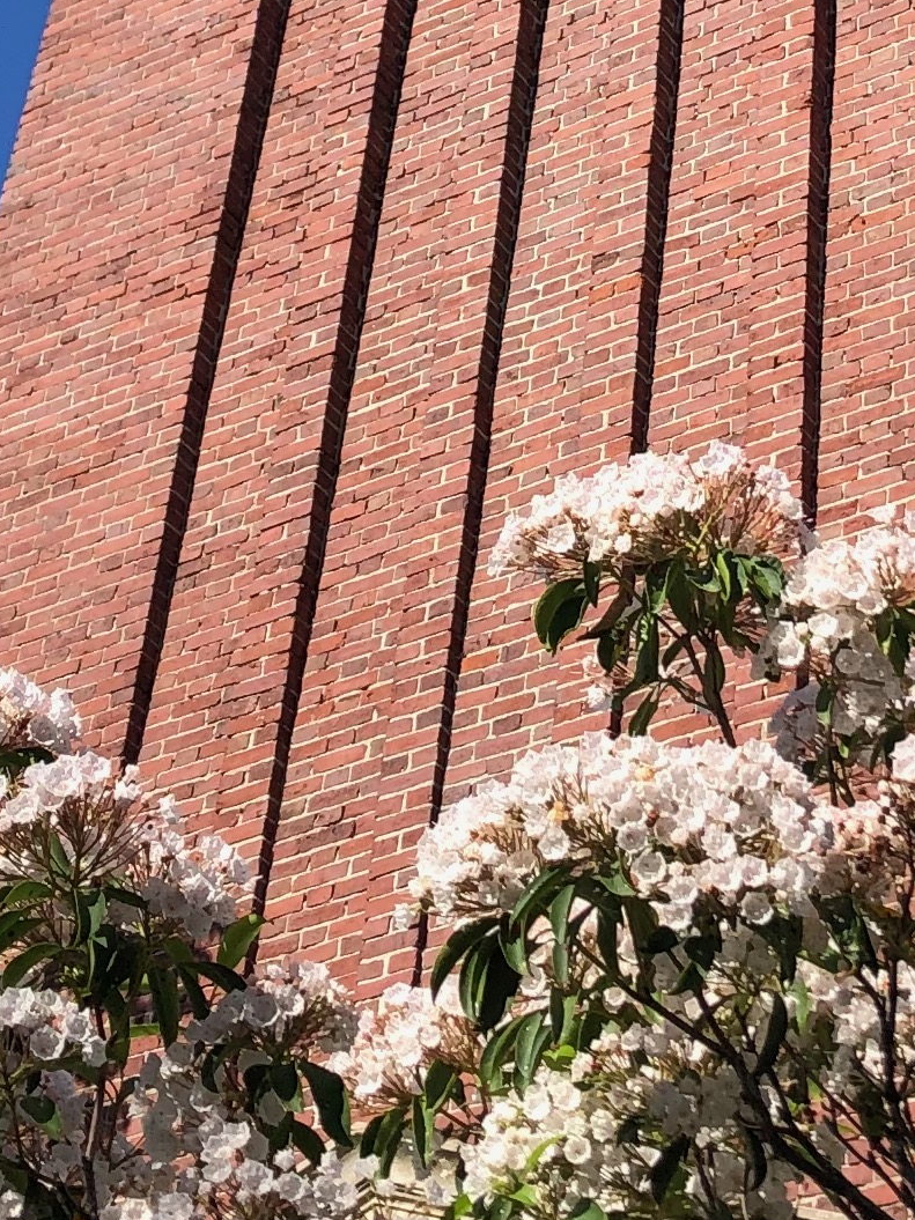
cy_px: 49
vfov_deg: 18.0
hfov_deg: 13.8
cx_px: 686
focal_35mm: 107
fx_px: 3772
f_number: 1.8
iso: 20
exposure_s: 1/1171
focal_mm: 3.99
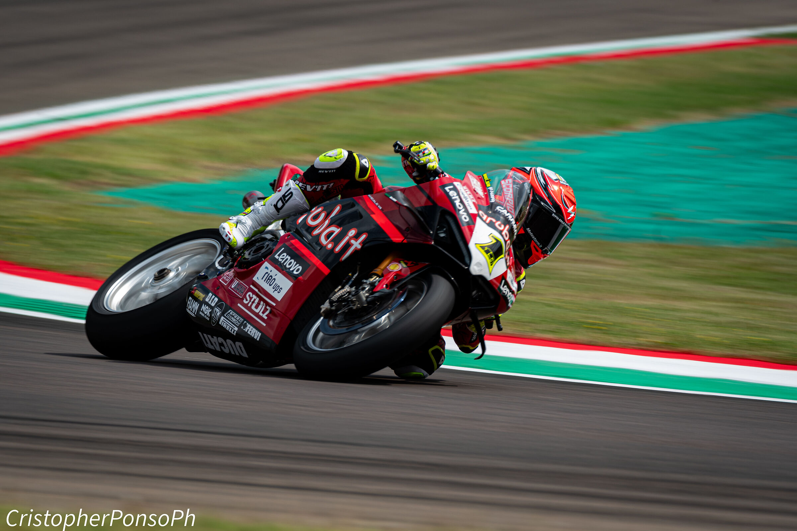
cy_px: 266
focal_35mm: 675
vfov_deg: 2.0
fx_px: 14943
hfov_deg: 3.1
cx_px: 398
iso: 64
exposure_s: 1/125
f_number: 11
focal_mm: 450
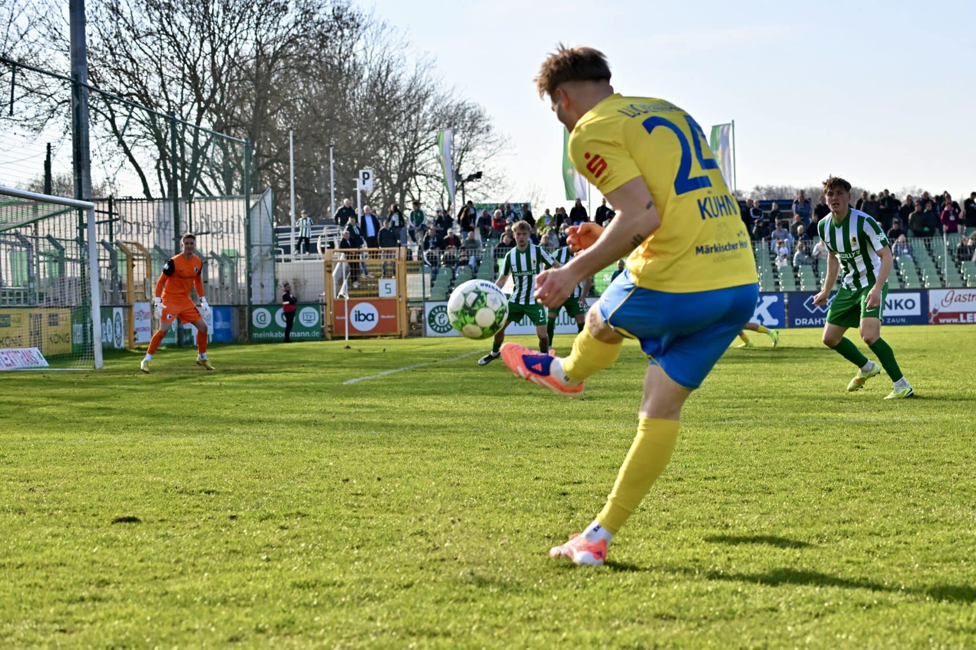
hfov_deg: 25.4
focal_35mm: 80
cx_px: 488
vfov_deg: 17.1
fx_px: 2169
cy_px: 325
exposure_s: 1/1250
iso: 360
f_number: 5.6
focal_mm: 80
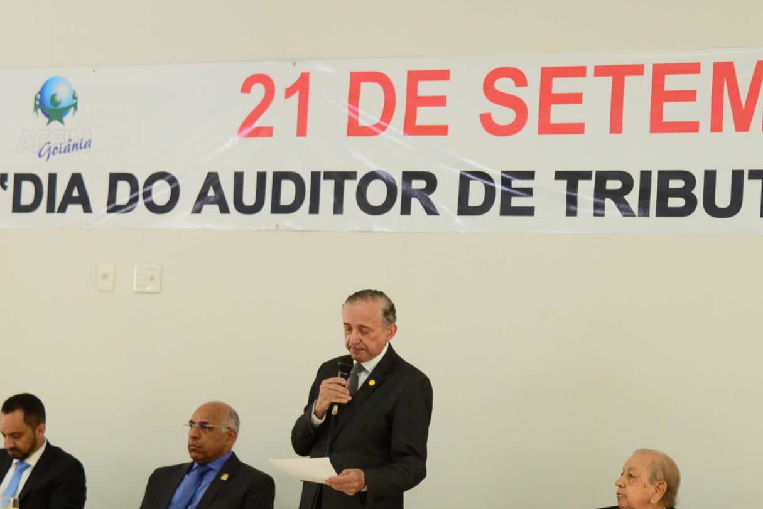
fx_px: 2099
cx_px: 578
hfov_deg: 20.4
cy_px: 292
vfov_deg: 13.8
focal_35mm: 99
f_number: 4
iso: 1600
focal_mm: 40
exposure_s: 1/125
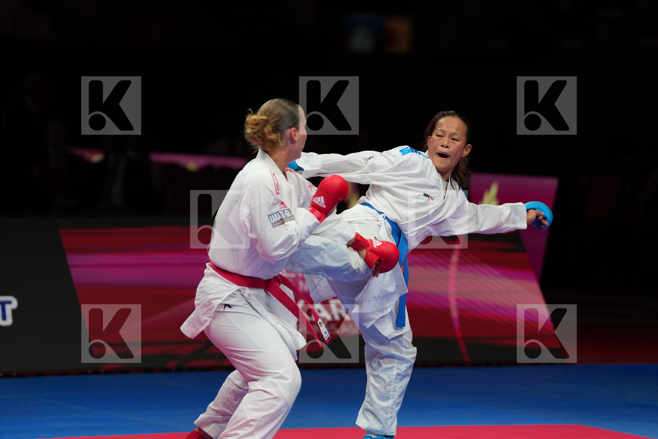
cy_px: 220
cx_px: 329
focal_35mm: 200
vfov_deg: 6.9
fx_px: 3655
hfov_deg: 10.3
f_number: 2.8
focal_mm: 200
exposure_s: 1/1000
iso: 640
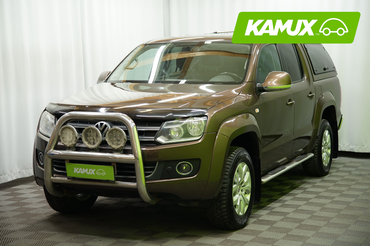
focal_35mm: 69
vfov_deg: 19.7
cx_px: 185
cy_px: 123
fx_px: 709
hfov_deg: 29.2
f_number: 3.5
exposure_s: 1/40
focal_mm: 69
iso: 640
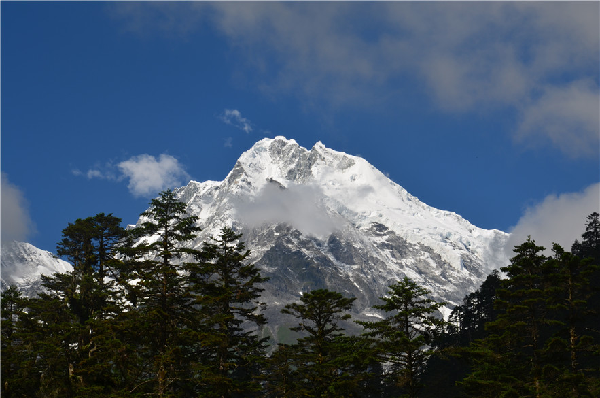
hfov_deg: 20.6
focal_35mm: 99
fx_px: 1647
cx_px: 300
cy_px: 199
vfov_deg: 13.8
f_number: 13
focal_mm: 66
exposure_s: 1/200
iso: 100
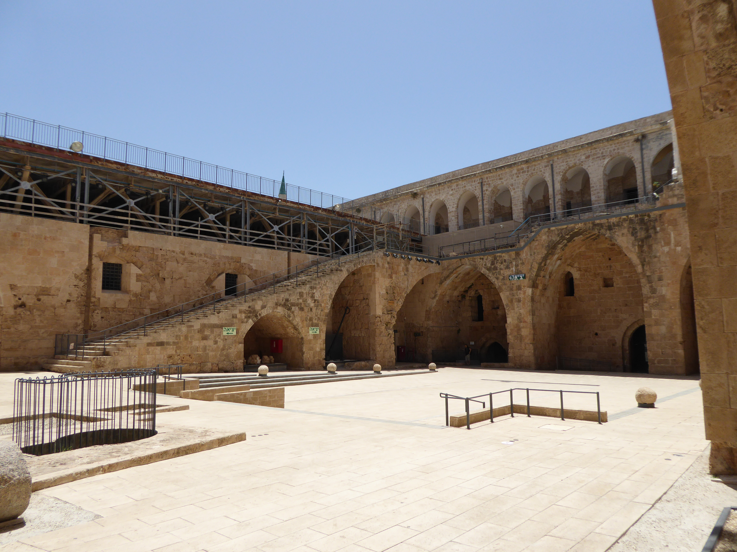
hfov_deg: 71.6
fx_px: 511
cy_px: 276
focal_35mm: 24
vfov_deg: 56.8
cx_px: 368
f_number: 3.3
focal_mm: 4.3
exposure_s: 1/1600
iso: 100
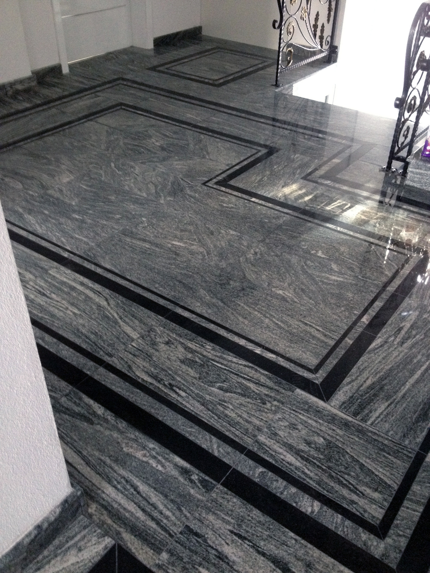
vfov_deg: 52.6
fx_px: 580
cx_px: 215
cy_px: 286
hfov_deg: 40.7
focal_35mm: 35
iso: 250
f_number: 2.4
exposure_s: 1/20
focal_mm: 4.28
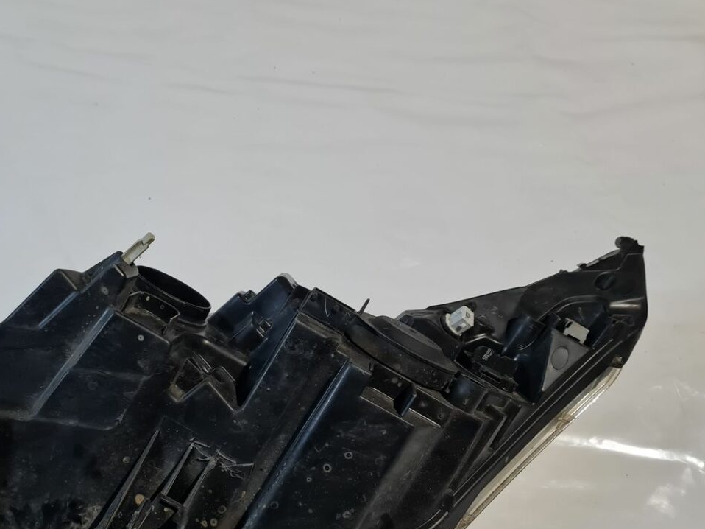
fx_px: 774
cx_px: 235
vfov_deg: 37.0
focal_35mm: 38
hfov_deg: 48.2
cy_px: 382
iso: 250
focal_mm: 5.4
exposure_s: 1/50
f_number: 1.8
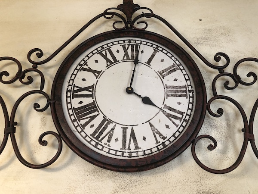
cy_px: 97
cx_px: 129
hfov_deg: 63.4
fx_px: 209
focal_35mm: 28
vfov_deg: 49.7
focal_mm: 3.99
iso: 100
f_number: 1.8
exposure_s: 1/14
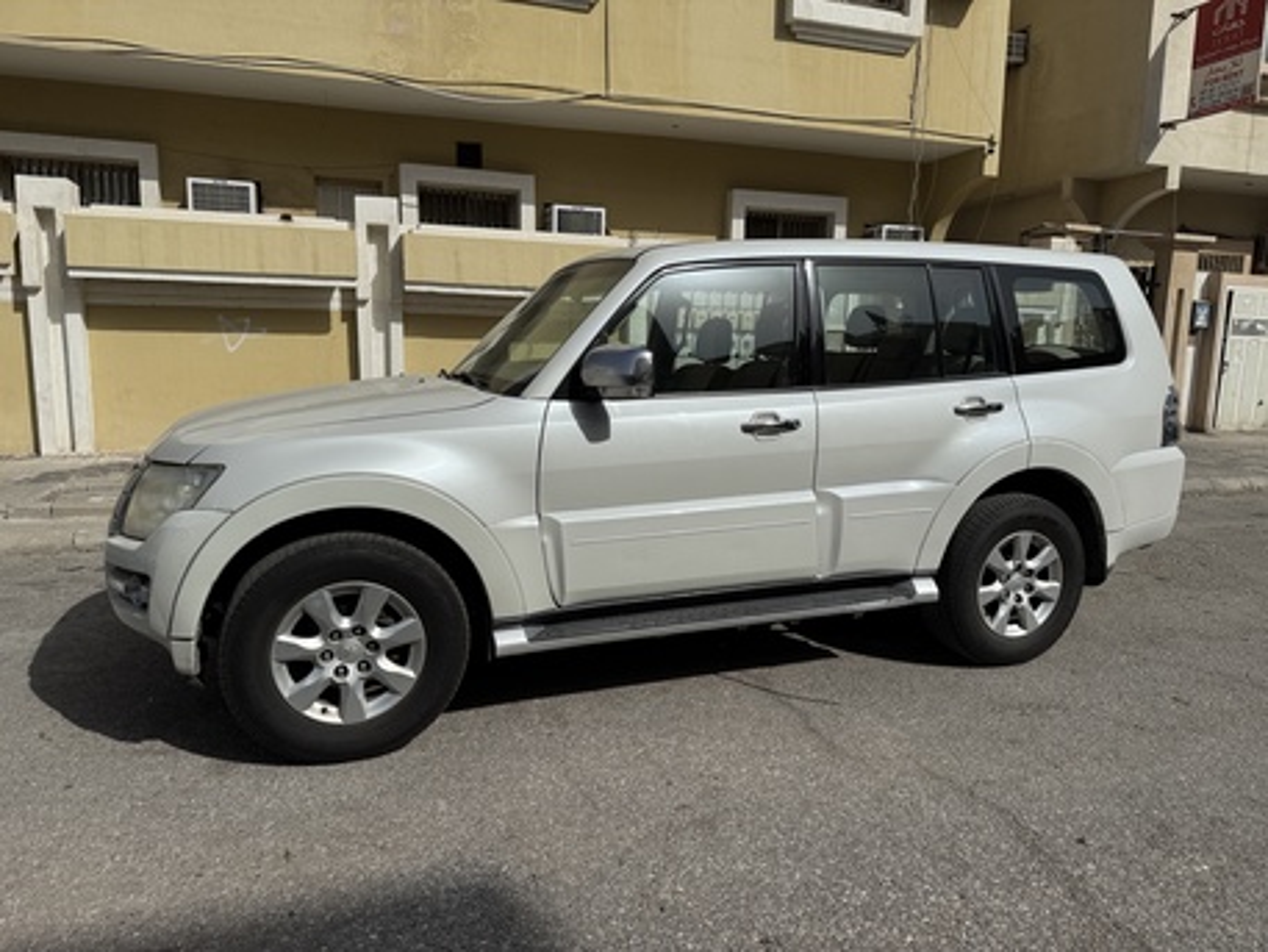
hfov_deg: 71.6
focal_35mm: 24
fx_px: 879
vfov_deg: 56.8
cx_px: 634
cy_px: 476
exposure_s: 1/12346
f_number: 1.78
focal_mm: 6.76
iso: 80
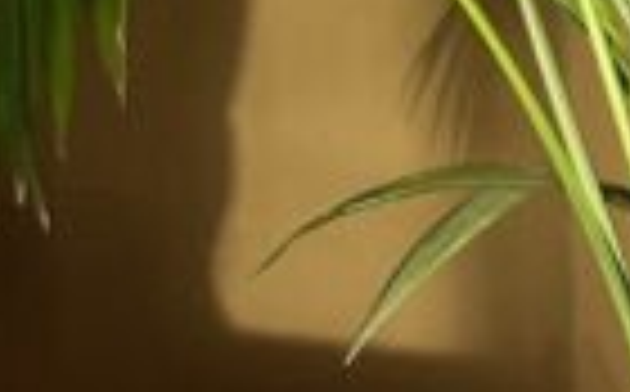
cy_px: -158
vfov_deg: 6.4
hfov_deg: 8.0
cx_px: 2200
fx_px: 3463
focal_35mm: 202
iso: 64
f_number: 1.6
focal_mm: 5.1
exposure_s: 1/316
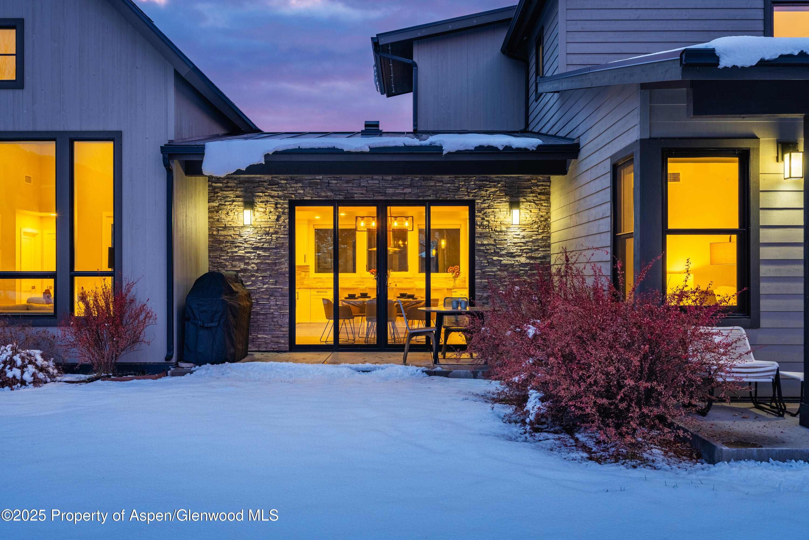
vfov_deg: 37.9
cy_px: 270
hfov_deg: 54.4
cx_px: 404
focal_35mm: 35
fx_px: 786
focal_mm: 35
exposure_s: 1/40
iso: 400
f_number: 8
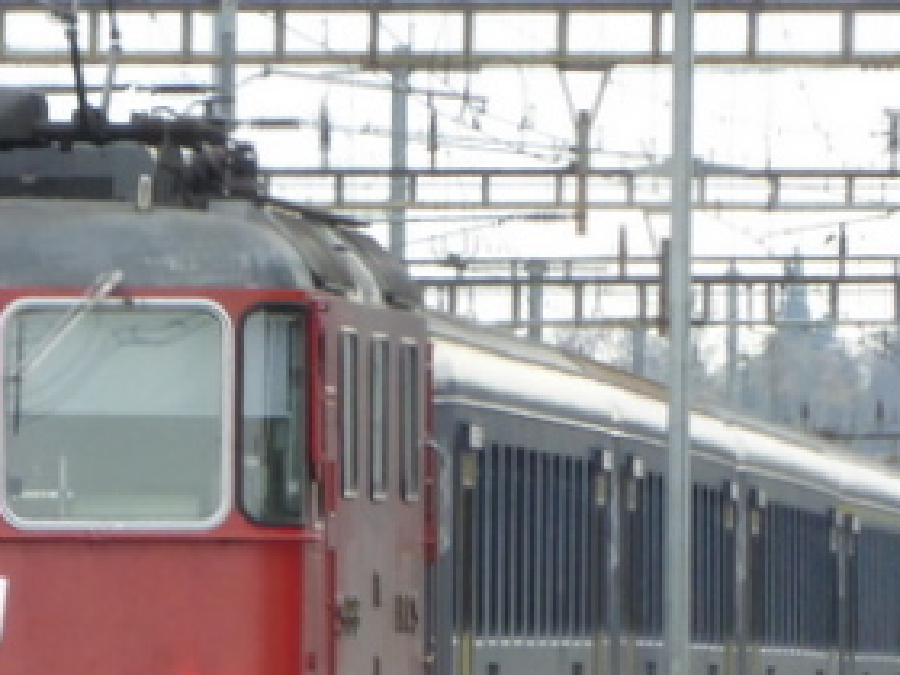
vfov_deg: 1.3
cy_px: 514
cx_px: 29
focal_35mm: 1114
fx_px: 28963
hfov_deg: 1.8
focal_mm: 55.7
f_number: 5.9
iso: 200
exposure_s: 1/100
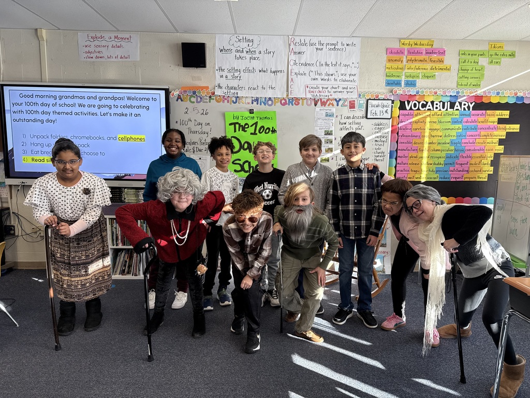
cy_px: 199
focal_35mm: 24
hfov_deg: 71.6
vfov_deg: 56.8
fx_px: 367
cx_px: 265
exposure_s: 1/120
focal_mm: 6.76
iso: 100
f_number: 1.78
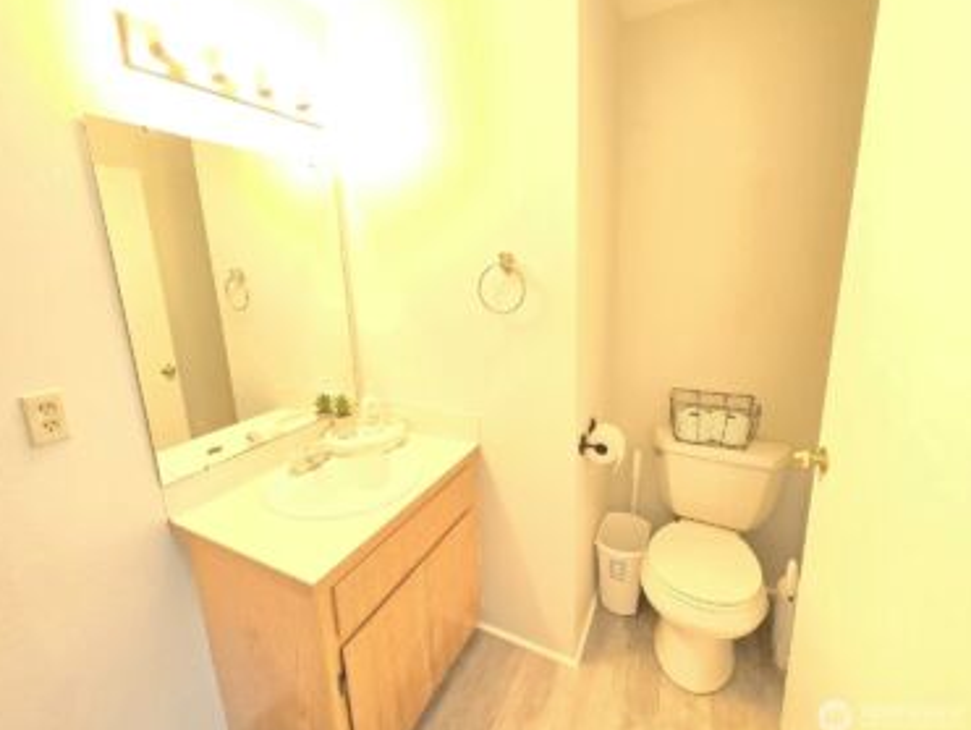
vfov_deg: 85.7
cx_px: 463
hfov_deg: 101.9
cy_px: 351
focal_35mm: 14
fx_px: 393
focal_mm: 2.2
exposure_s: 1/60.2
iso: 1600
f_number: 2.2
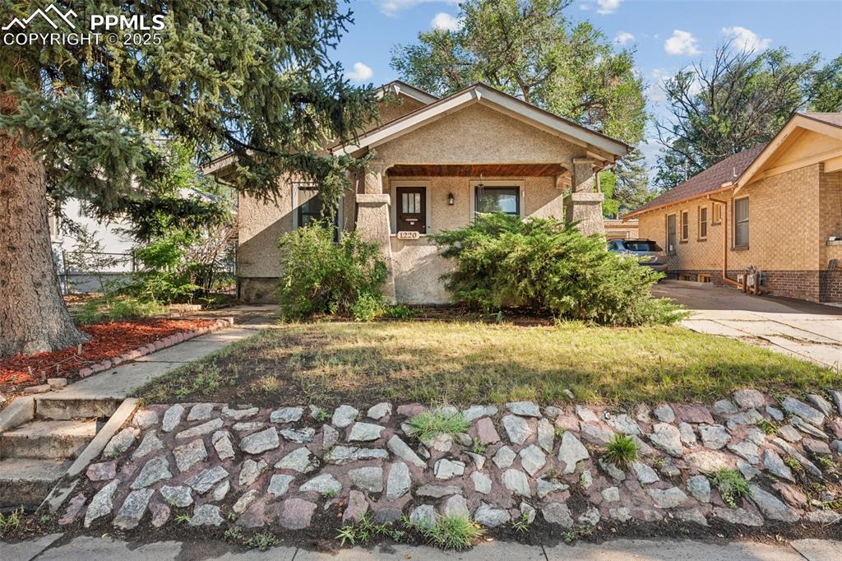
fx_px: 456
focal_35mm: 20
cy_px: 280
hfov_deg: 85.4
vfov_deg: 63.2
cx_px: 421
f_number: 11
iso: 100
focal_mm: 19.5
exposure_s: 1/15
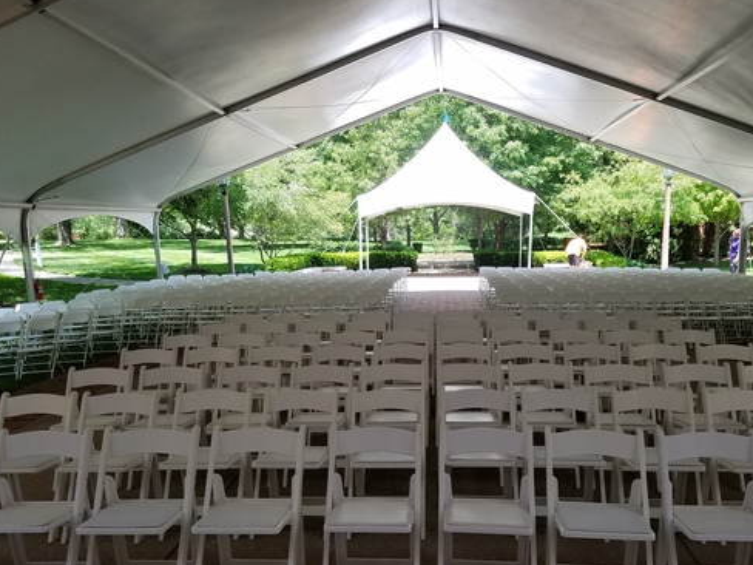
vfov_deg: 42.6
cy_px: 350
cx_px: 417
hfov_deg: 55.2
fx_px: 718
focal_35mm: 33
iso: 50
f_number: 1.7
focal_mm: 4.2
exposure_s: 1/424
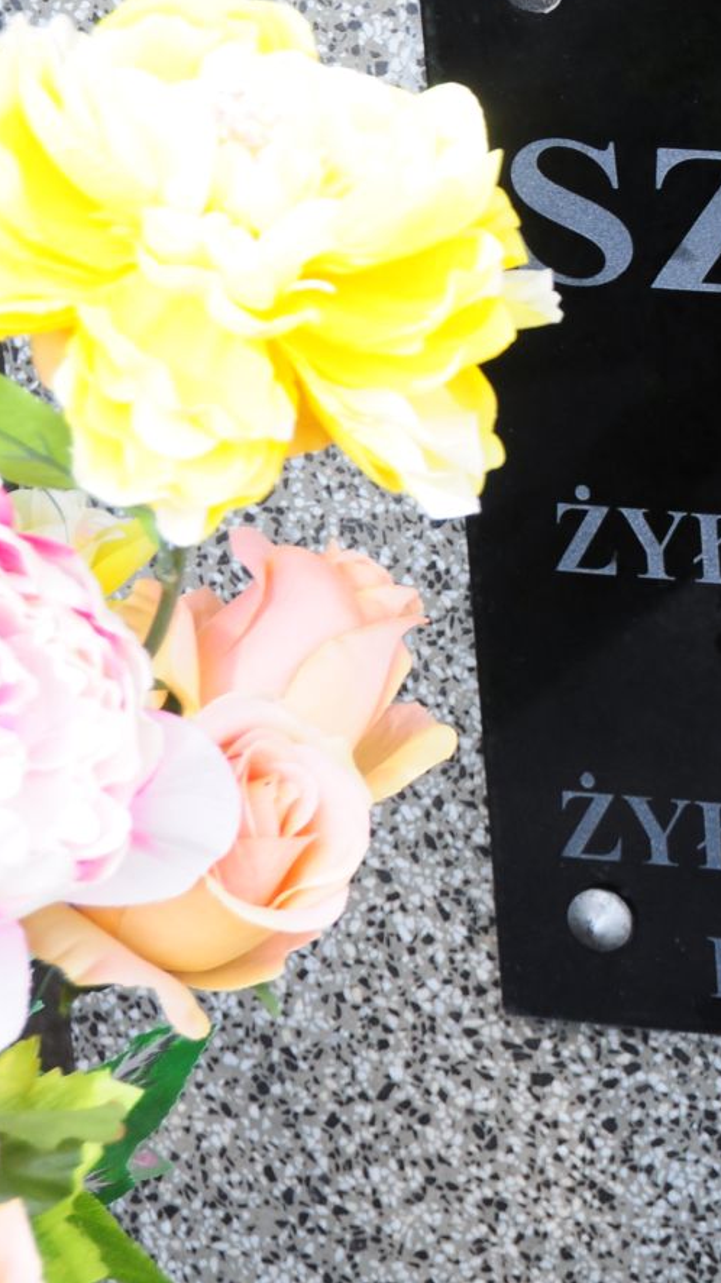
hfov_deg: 6.2
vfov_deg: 11.3
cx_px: 1478
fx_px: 6461
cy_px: 277
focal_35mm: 190
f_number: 7.1
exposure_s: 1/80
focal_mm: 50
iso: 200
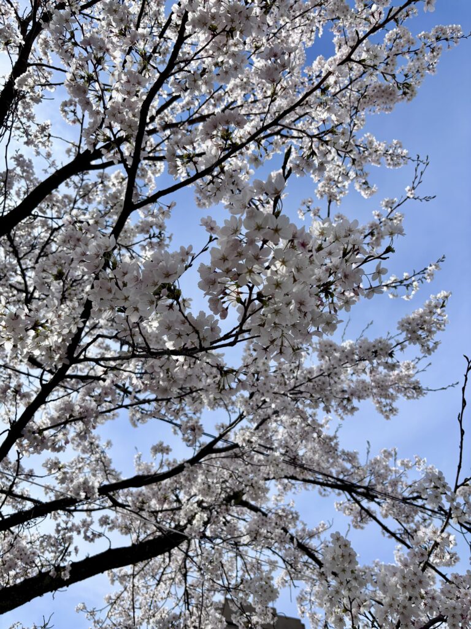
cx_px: 236
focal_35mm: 26
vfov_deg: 67.3
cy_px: 314
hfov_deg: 53.1
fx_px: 472
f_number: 1.6
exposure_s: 1/4425
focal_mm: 5.96
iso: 50
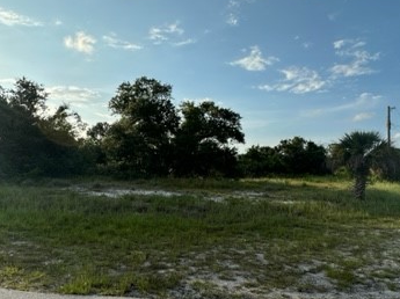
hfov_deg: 67.1
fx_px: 300
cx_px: 176
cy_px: 173
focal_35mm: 26
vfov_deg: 52.8
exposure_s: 1/1531
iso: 40
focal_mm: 2.22
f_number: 2.2
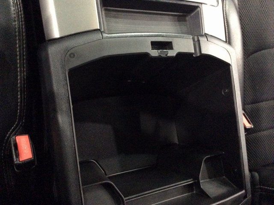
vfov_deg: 44.1
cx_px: 137
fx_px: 253
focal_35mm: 32
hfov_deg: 56.9
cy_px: 102
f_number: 2.4
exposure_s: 1/15
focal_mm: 3.3
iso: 640
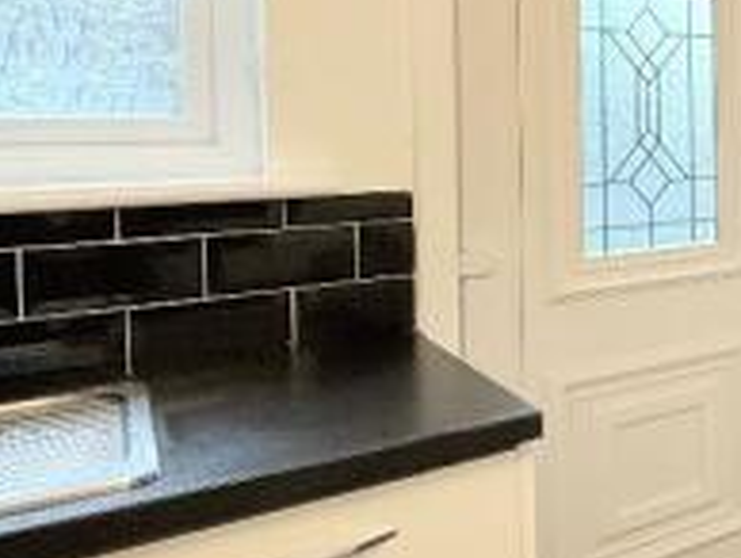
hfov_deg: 32.7
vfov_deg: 33.7
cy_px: 136
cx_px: 976
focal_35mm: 42
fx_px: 900
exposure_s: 1/100
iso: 160
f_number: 2.2
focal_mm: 2.22
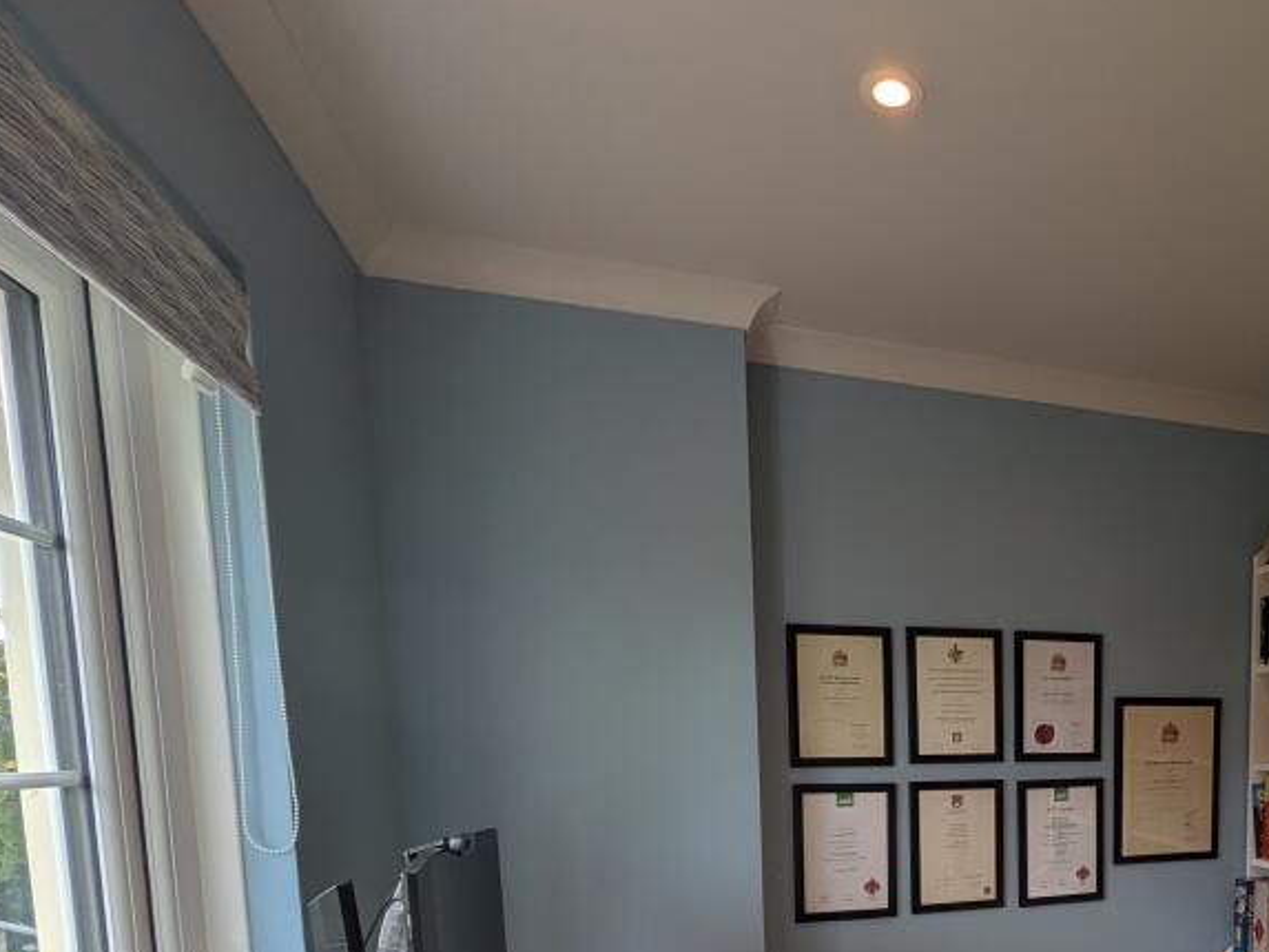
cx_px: 1012
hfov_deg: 63.5
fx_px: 917
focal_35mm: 25
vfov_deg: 49.9
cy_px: 826
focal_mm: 1.83
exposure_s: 1/182
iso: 36
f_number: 2.2
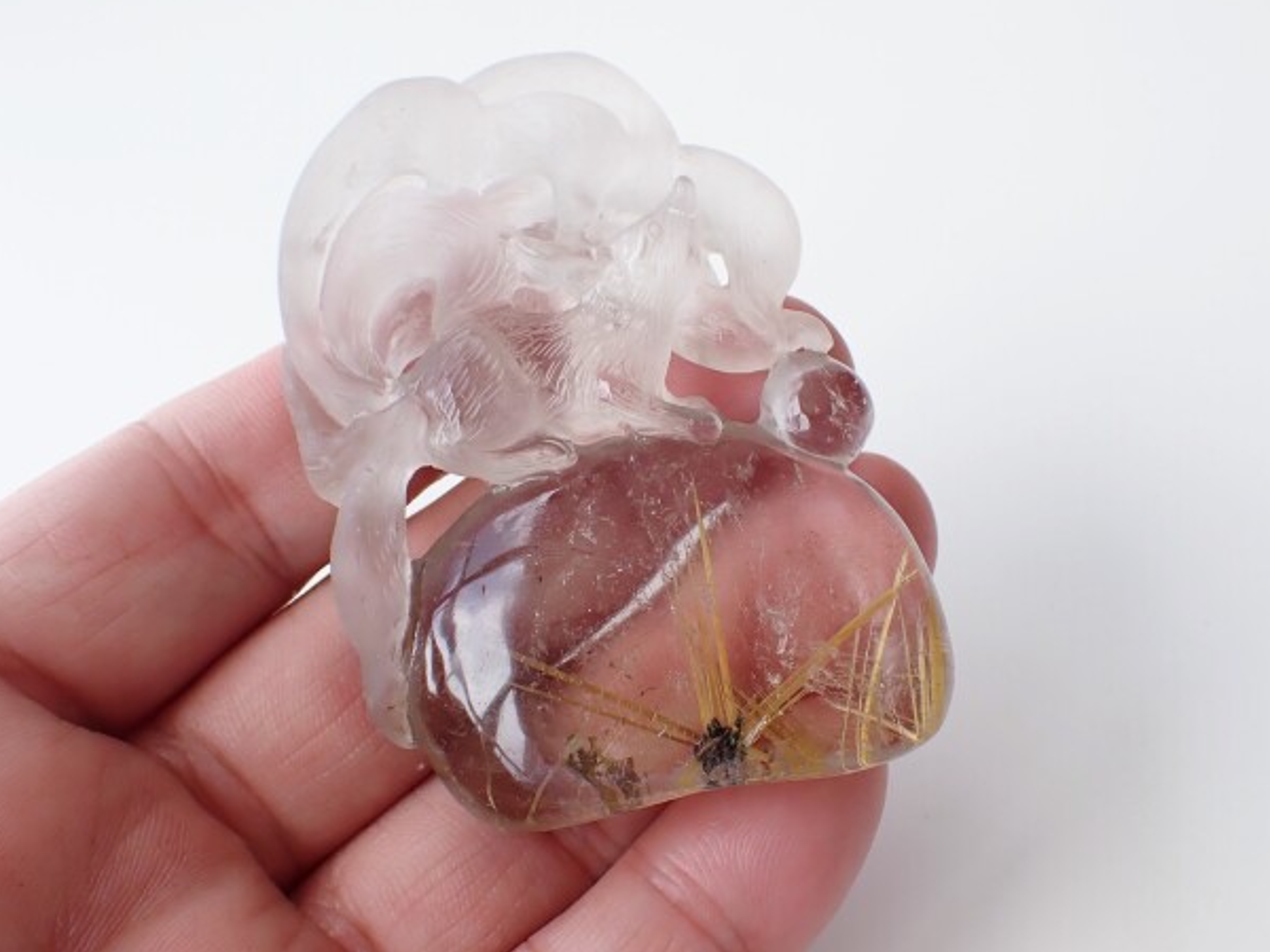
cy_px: 446
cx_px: 631
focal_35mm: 32
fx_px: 1174
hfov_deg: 56.8
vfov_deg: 44.1
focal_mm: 5.4
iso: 125
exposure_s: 1/125
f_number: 3.2
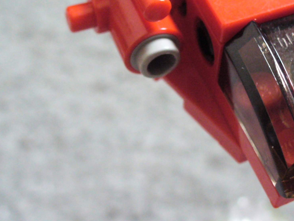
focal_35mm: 71
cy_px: 34
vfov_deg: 20.4
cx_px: 214
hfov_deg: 27.1
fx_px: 603
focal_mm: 6.1
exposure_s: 1/10
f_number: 2.8
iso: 400
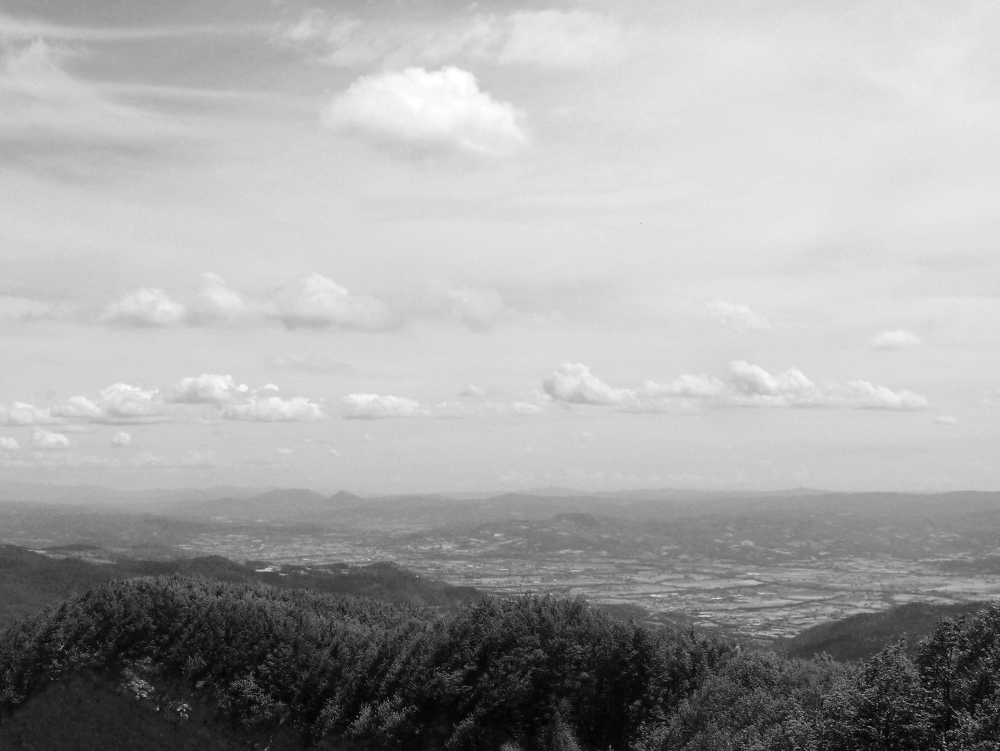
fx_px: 1503
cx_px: 413
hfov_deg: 36.7
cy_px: 530
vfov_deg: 27.8
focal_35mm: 52
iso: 160
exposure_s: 1/500
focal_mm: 17
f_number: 8
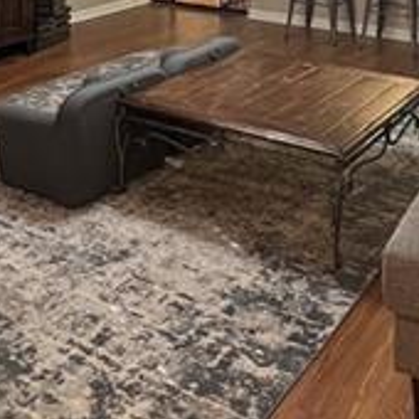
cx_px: 224
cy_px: -91
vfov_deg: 28.3
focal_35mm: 52
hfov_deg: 32.8
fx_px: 712
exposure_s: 1/60
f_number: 1.8
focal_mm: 1.57
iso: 250
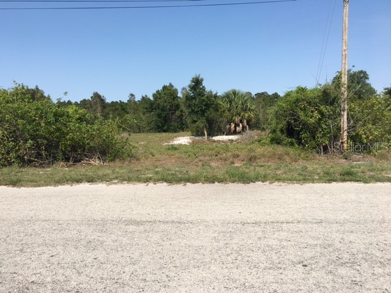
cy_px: 146
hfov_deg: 61.7
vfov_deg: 48.2
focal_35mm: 29
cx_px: 196
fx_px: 328
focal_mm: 4.15
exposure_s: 1/1789
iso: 25
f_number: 2.2
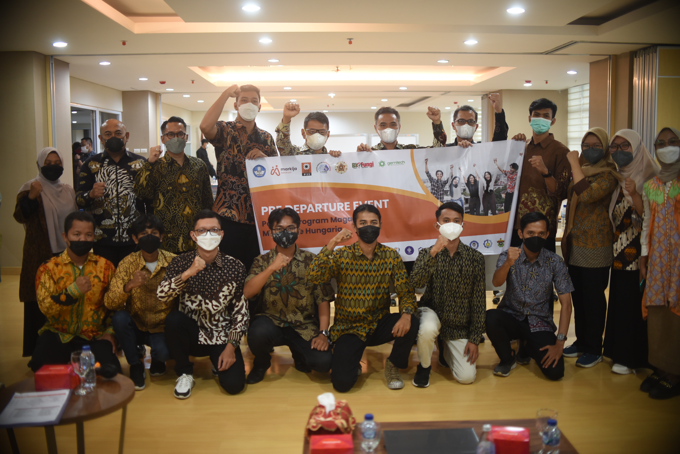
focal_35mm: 35
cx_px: 340
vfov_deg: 37.9
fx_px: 661
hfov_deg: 54.4
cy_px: 227
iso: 800
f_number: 1.8
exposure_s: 1/125
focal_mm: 35
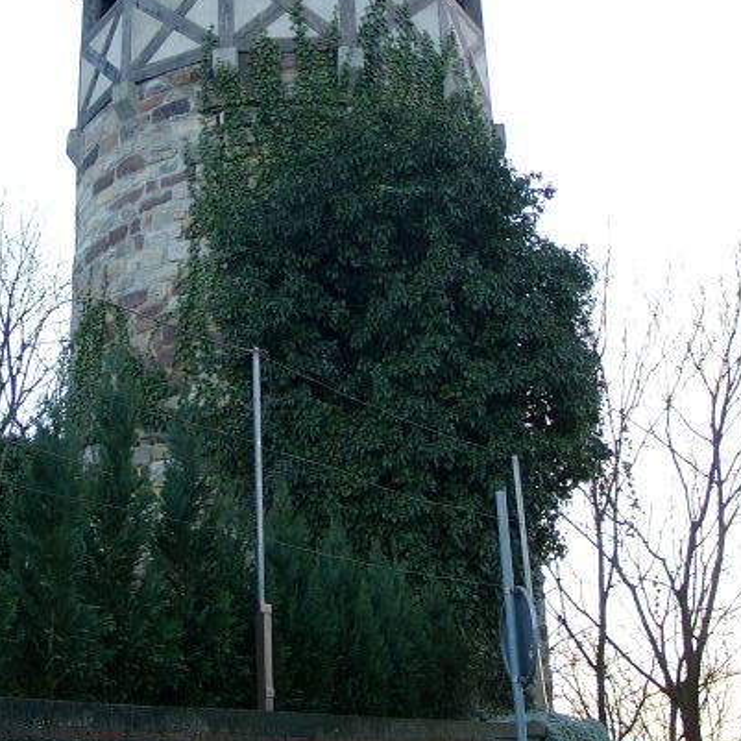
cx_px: 285
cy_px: 229
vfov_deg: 28.4
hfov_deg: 28.5
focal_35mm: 60
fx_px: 1453
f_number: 2
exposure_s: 1/62.3
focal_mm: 7.13
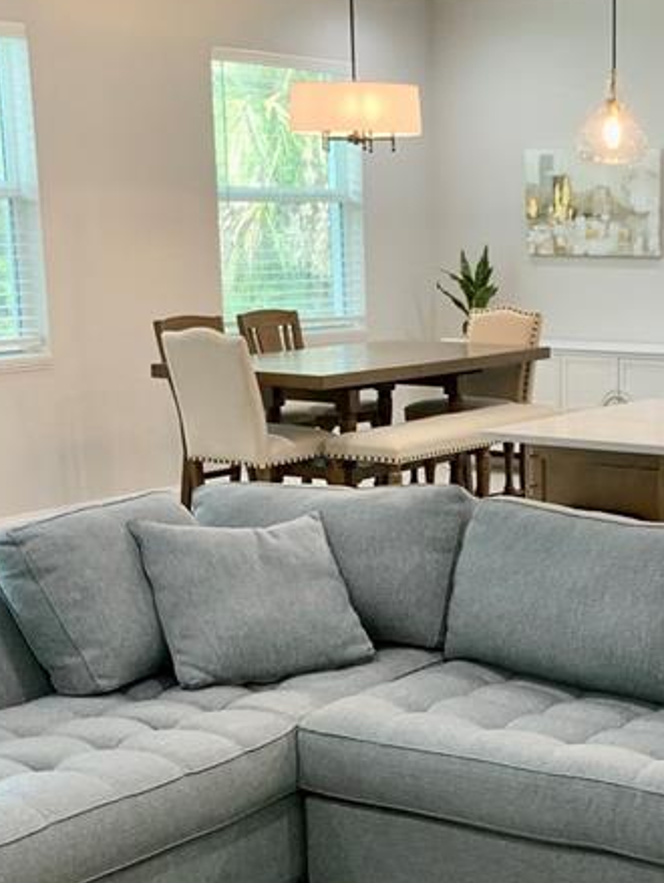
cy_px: 664
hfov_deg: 20.4
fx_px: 1813
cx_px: 590
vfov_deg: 27.0
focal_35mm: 71
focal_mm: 4.25
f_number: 1.8
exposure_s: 1/60
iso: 64
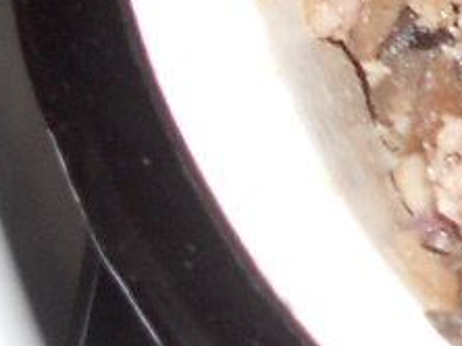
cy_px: -31
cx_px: 1324
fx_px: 2600
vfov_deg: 7.6
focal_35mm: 195
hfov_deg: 8.6
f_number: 3.2
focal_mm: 4.9
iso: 80
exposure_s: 1/25
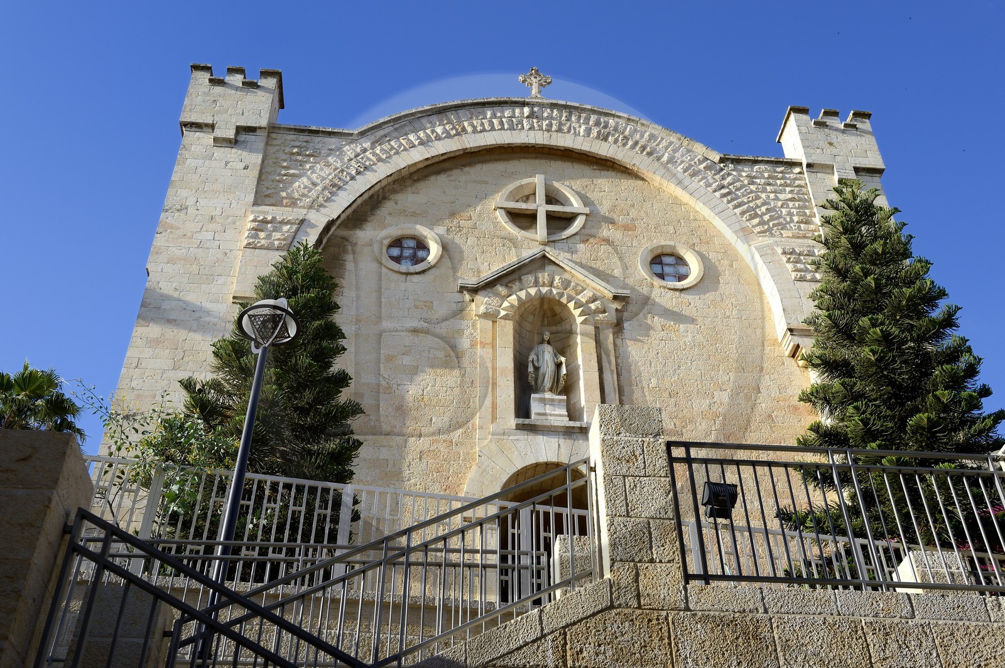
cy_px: 334
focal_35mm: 36
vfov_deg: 36.8
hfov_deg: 53.2
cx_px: 502
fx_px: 1004
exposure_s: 1/640
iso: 200
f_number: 5.6
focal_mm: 36
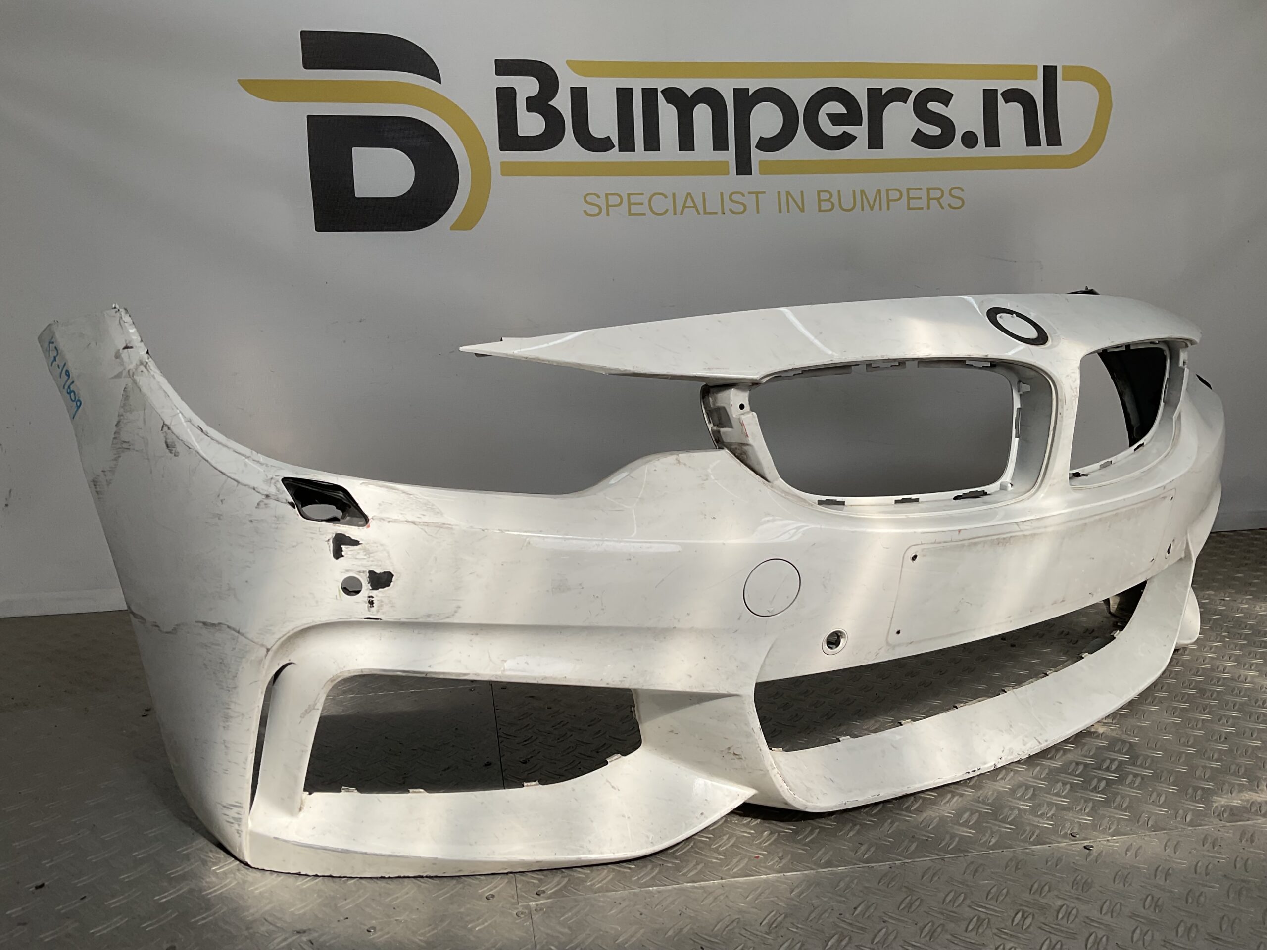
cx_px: 634
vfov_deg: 48.2
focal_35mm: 29
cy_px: 475
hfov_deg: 61.7
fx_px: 1061
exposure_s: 1/1055
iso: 16
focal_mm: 3
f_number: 1.8
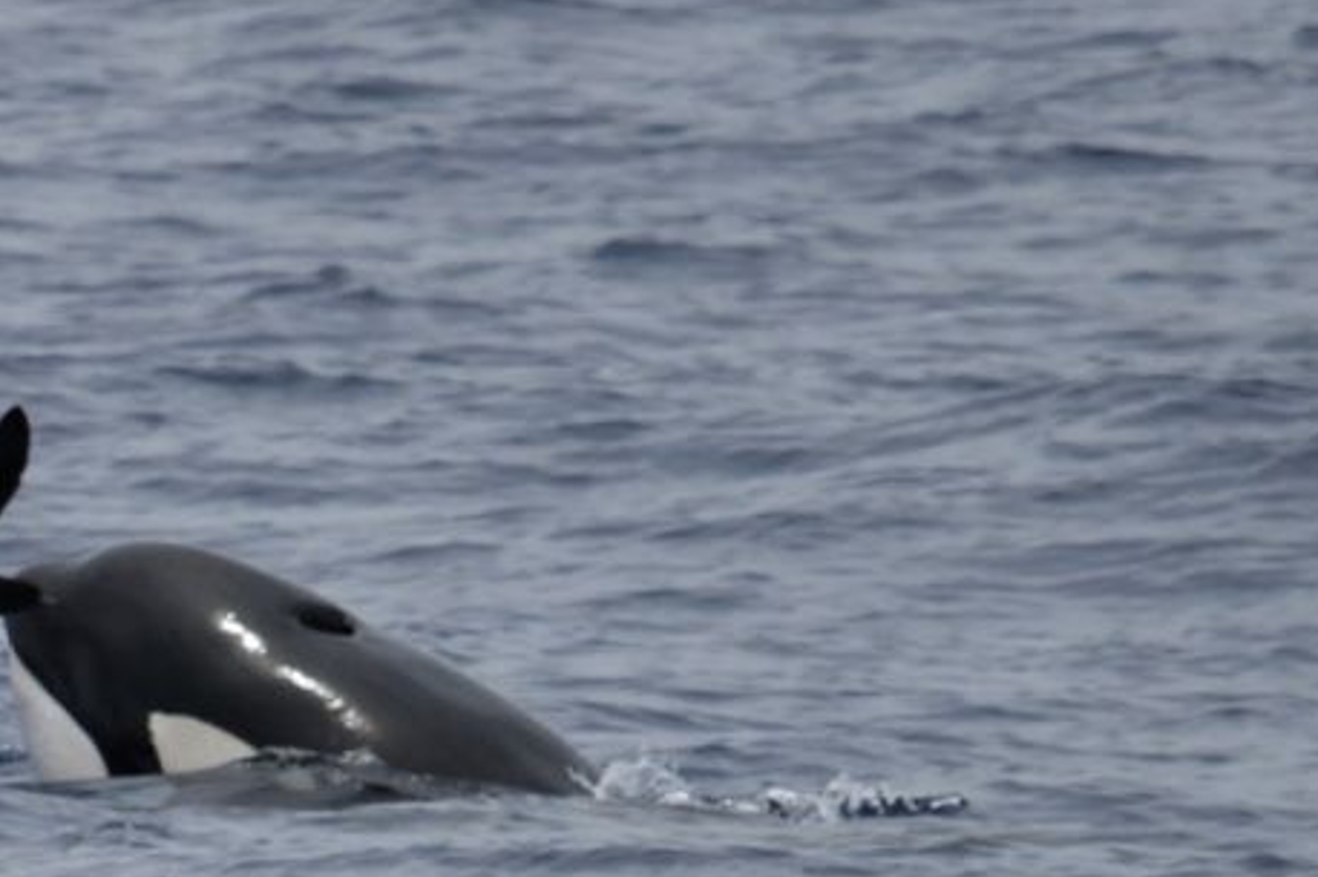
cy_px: 522
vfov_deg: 1.3
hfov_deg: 2.0
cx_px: 227
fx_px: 38316
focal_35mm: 1047
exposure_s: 1/8000
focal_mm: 600
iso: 640
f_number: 6.3
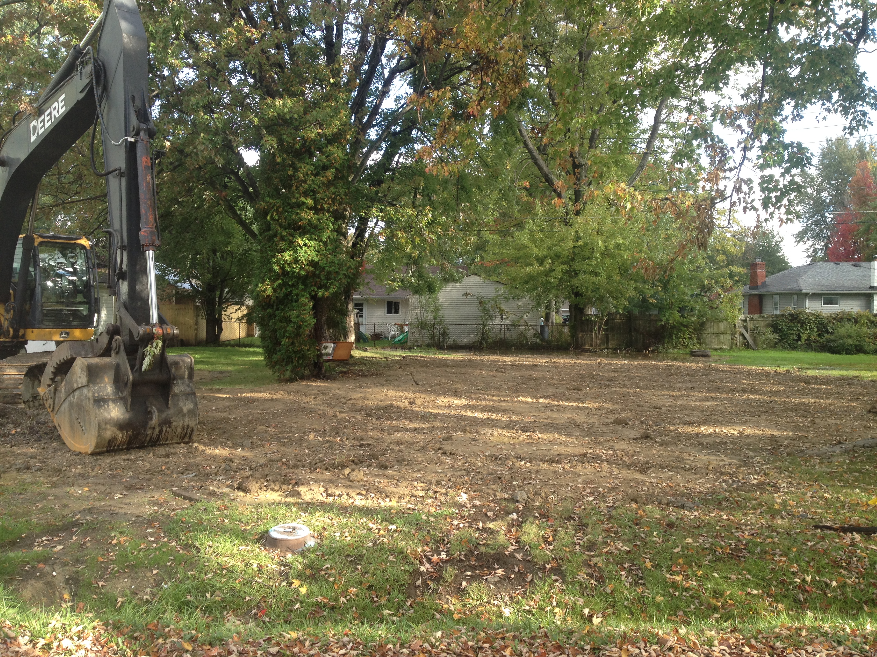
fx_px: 887
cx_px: 438
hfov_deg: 52.6
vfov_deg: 40.7
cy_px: 328
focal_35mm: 35
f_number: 2.4
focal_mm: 4.28
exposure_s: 1/167
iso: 50
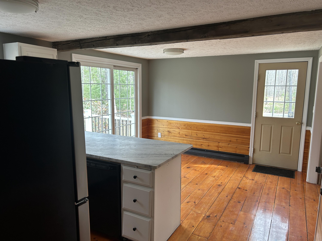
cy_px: 120
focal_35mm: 26
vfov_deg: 53.1
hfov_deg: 67.3
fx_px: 242
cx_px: 161
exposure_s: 1/121
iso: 80
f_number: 1.5
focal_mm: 5.7
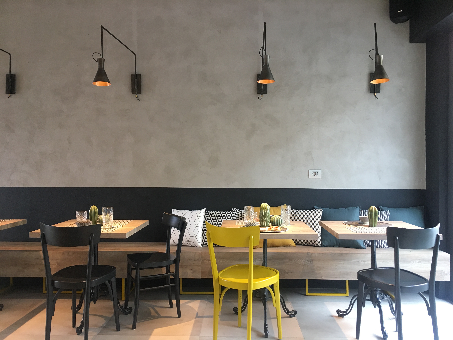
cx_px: 226
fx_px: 380
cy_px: 170
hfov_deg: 61.7
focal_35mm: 29
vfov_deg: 48.2
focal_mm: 4.15
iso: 50
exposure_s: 1/17
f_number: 2.2
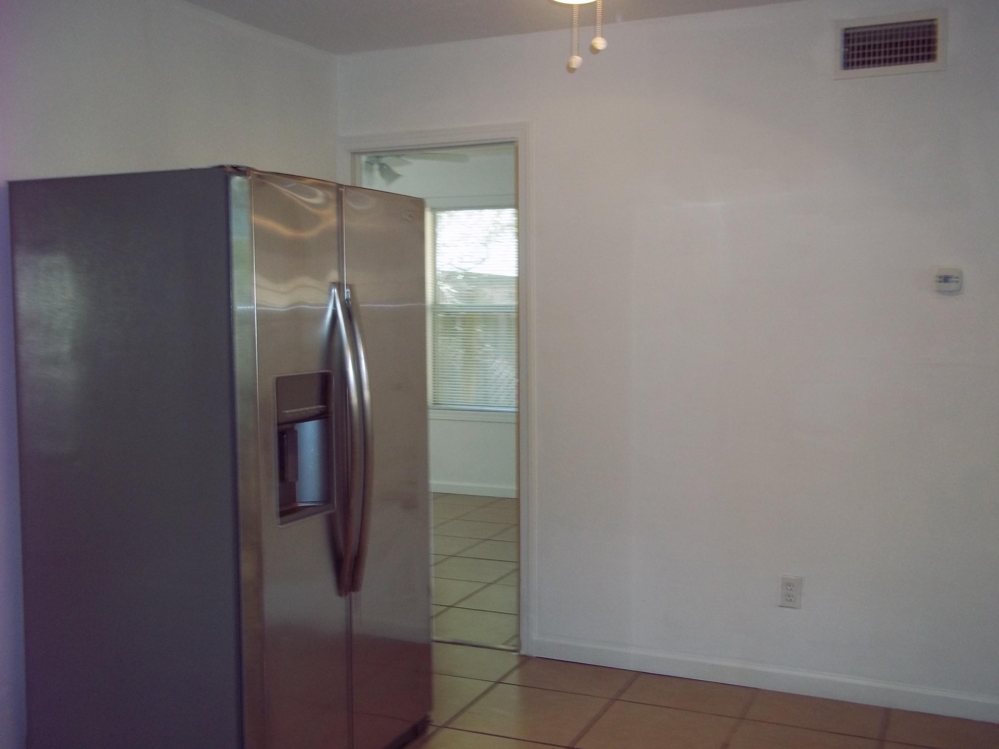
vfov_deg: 39.7
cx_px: 500
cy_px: 374
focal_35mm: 36
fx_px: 1039
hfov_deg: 51.4
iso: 160
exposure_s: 1/30
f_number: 3.1
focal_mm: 6.5
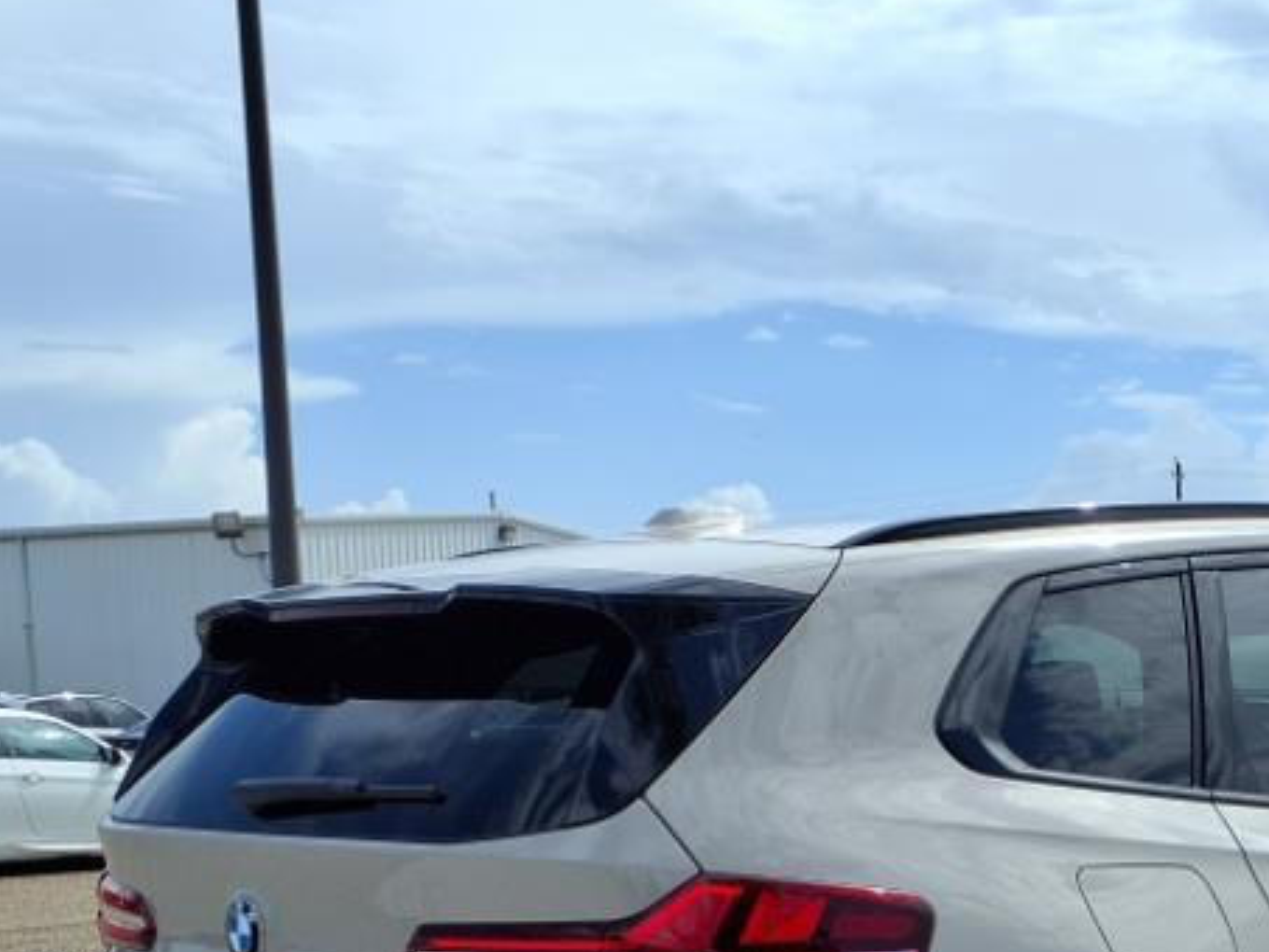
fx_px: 2237
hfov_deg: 30.3
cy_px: 994
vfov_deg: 22.9
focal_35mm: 61
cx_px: 1143
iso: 40
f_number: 1.9
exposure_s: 1/2500
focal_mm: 3.58
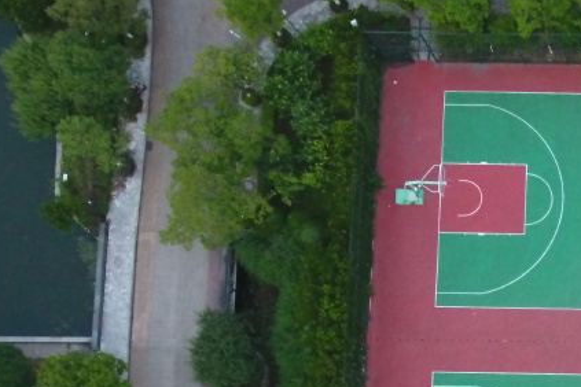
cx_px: 742
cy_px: 452
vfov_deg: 21.5
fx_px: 952
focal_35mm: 59
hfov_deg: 28.3
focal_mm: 3.61
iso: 672
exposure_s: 1/12.5
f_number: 2.8
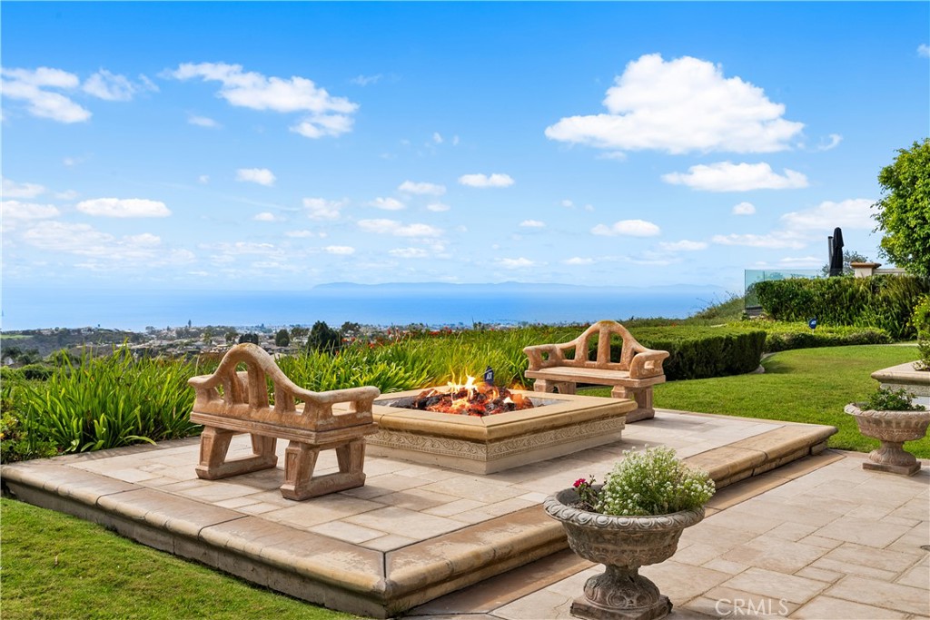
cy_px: 310
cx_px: 465
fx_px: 904
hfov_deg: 54.4
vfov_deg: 37.9
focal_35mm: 35
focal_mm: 35
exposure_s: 1/500
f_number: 8
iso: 100
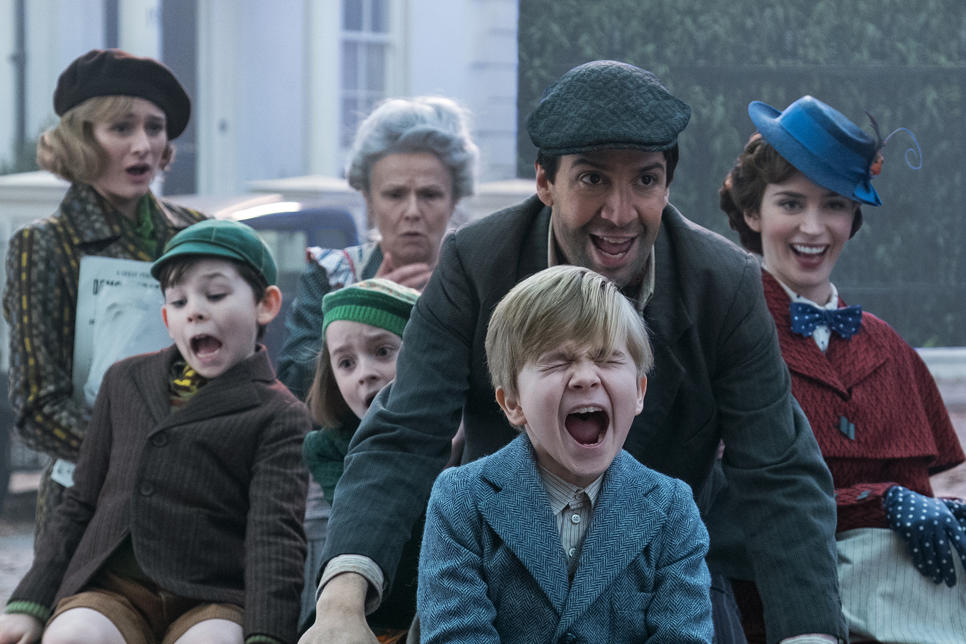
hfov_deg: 17.8
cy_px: 484
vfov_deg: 11.9
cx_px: 541
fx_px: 3086
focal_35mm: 115
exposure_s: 1/125
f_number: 3.2
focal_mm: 42.7
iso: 1600
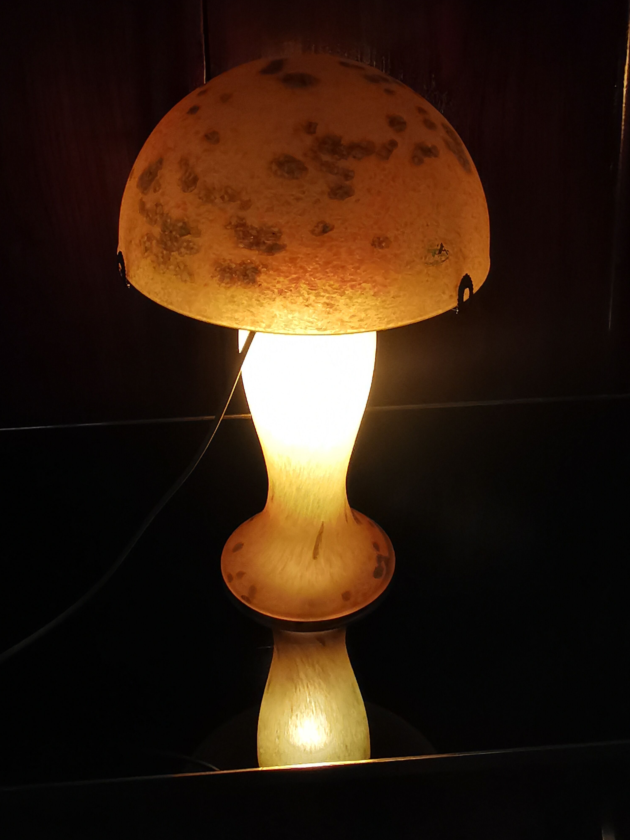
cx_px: 318
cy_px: 318
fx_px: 1213
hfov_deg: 29.1
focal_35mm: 50
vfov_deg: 38.0
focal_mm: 2.35
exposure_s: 1/50
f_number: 2.2
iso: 80
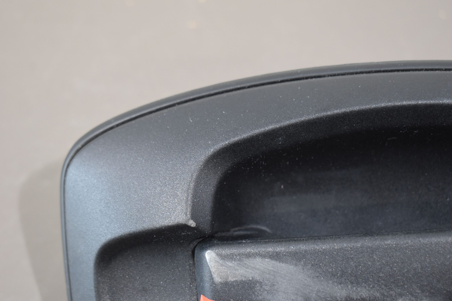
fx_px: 791
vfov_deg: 21.6
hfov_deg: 31.9
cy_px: 150
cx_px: 226
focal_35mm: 63
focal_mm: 42
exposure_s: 1/60
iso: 1100
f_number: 5
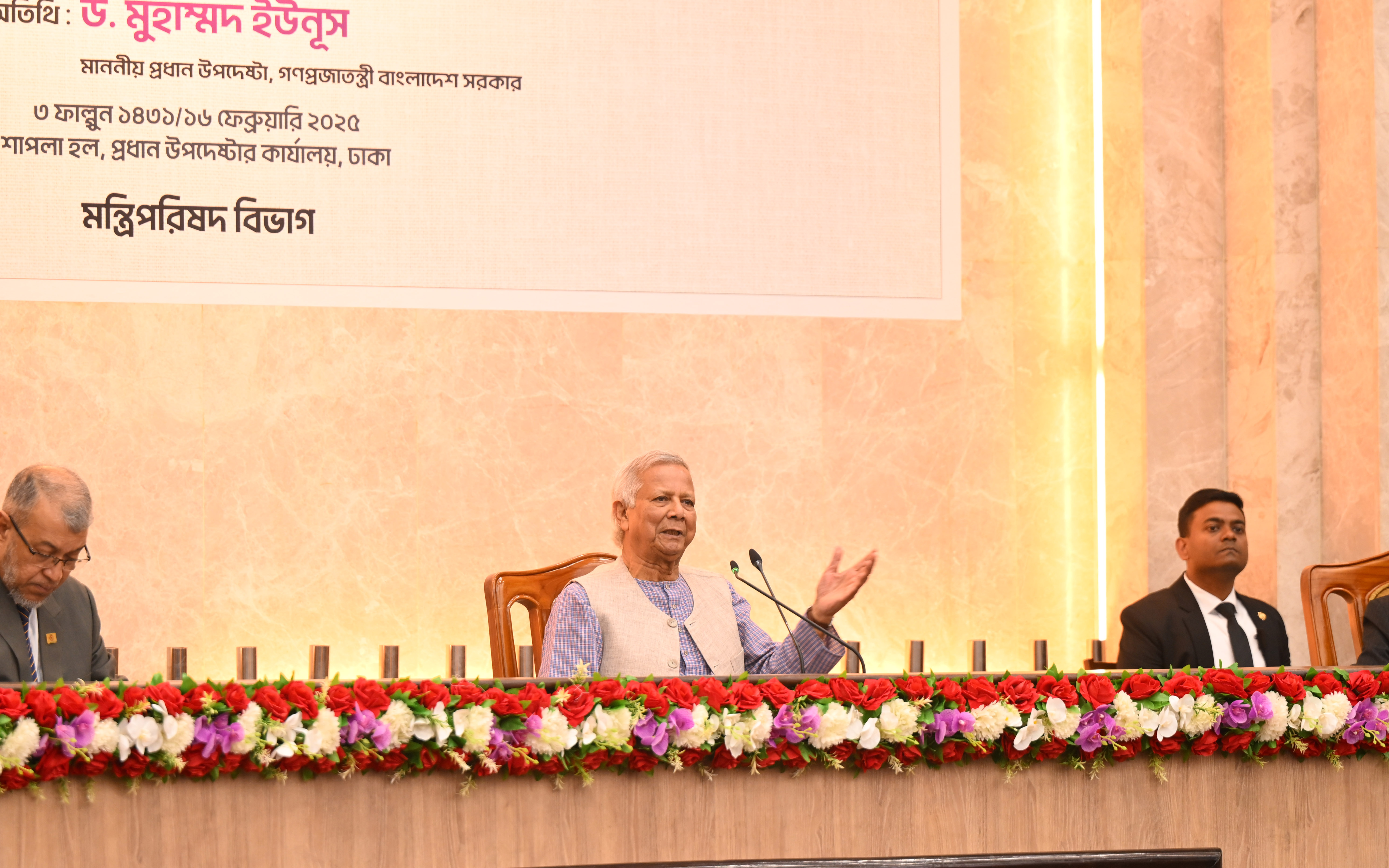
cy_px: 384
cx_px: 702
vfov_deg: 8.0
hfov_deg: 12.8
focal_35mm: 163
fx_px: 6170
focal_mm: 115
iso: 500
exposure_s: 1/80
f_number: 2.8
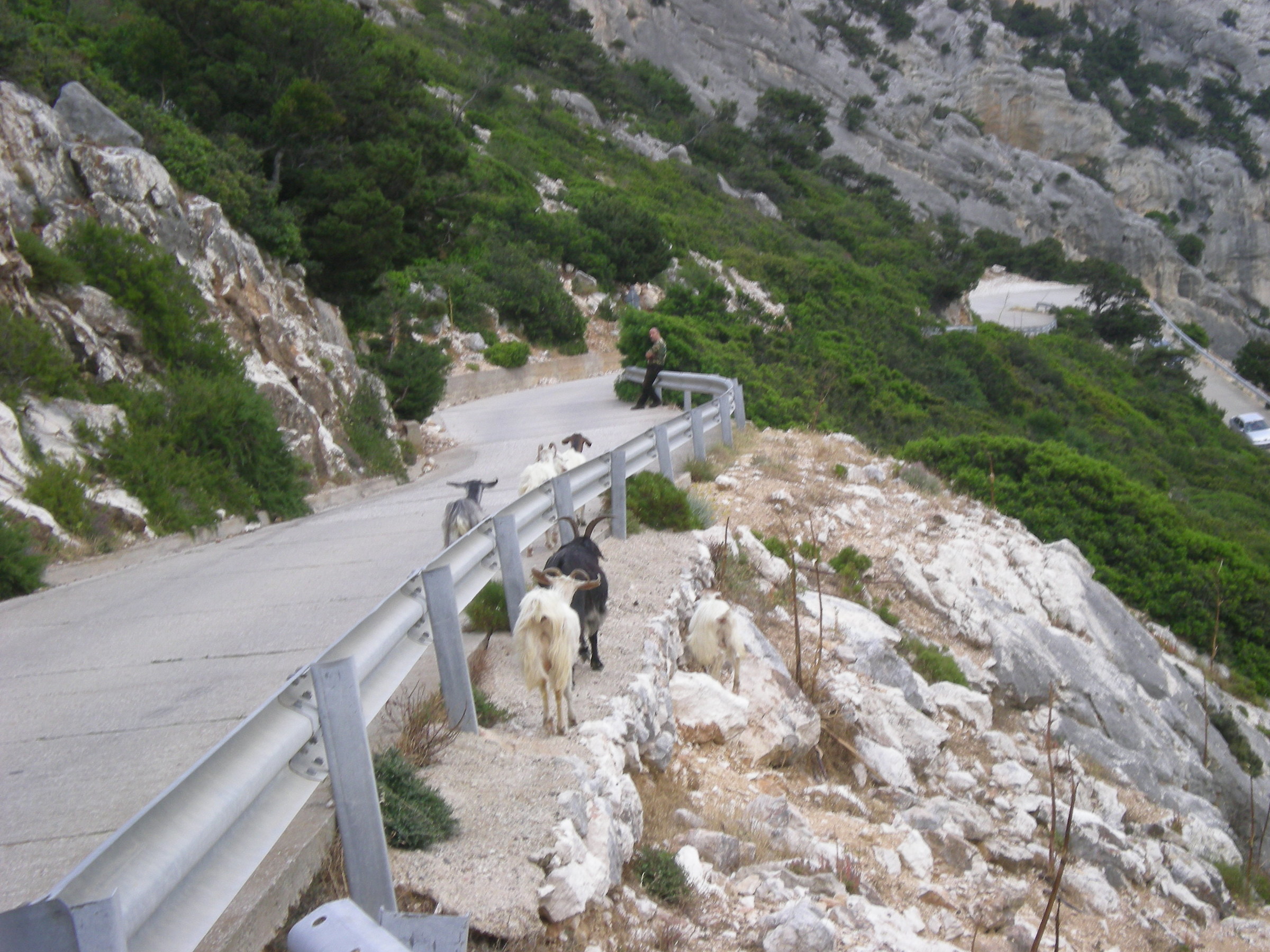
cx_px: 635
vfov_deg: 19.9
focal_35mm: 74
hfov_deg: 26.3
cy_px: 476
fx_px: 2715
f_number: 4.6
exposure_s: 1/121
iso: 93
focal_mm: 12.3
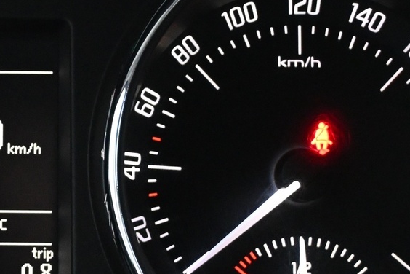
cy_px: 122
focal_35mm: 136
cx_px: -45
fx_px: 1546
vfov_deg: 10.1
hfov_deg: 14.7
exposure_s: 1/50
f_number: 5
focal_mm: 31.5
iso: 5600
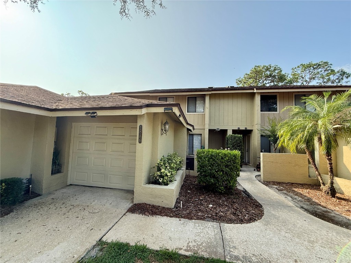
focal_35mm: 14
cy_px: 132
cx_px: 176
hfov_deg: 102.1
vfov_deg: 85.7
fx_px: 142
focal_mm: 2.22
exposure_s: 1/518
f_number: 2.2
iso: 64
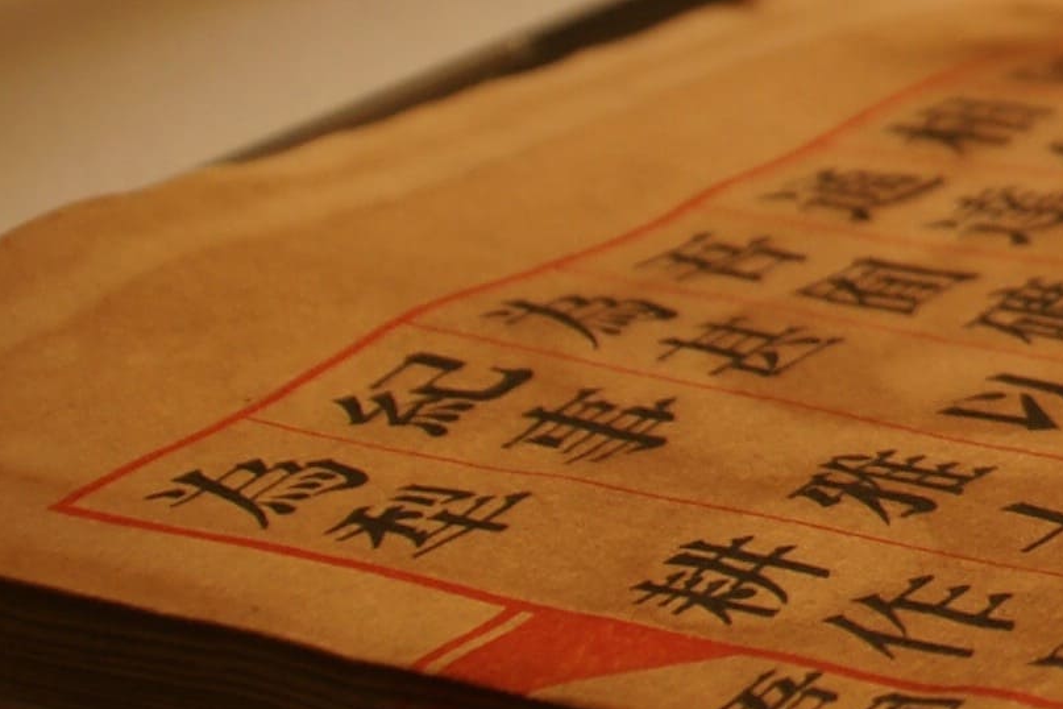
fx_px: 4222
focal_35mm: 143
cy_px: -86
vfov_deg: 9.5
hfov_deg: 12.9
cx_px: 1944
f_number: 4.5
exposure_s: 1/40
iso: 200
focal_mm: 18
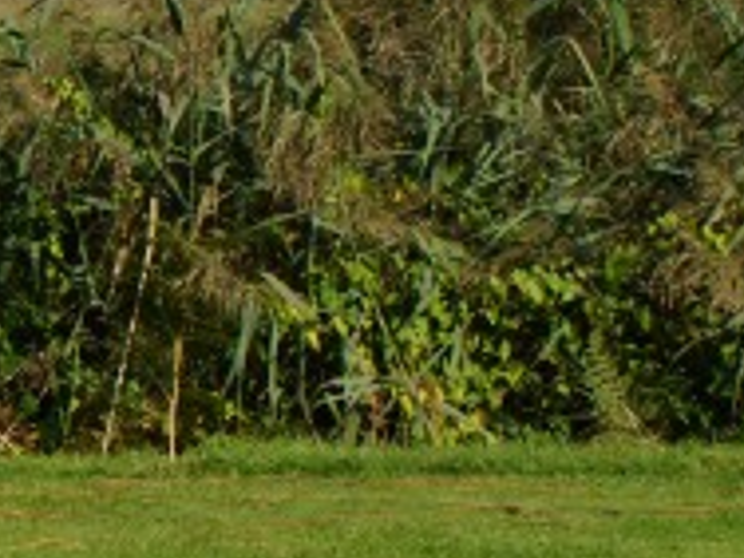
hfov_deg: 5.4
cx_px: -997
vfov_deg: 4.2
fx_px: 7579
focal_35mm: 353
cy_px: 95
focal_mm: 45
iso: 100
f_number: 13
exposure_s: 1/125
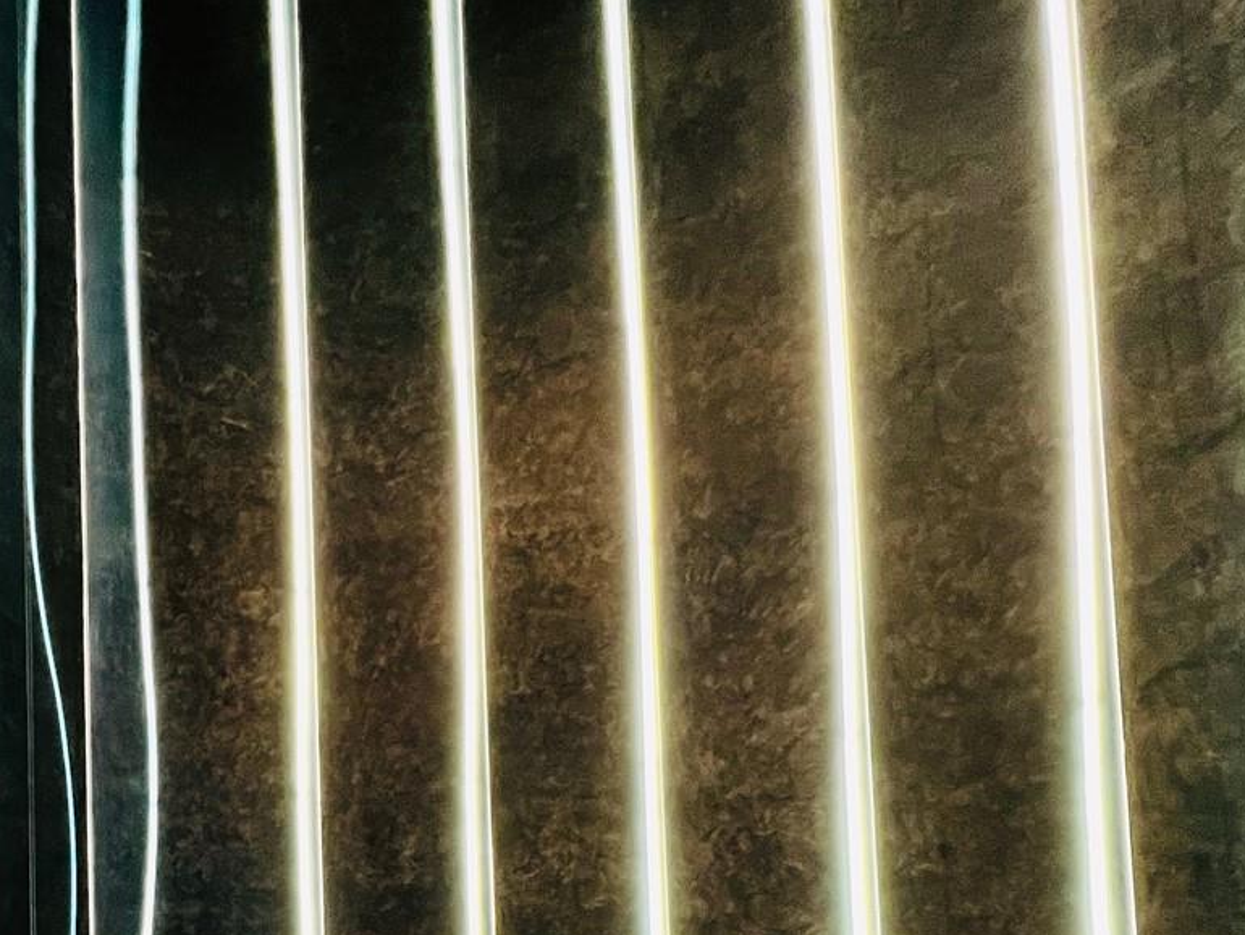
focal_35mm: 27
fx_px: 971
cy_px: 943
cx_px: 272
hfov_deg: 60.7
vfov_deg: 43.7
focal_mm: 1.57
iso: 250
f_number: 1.8
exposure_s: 1/51
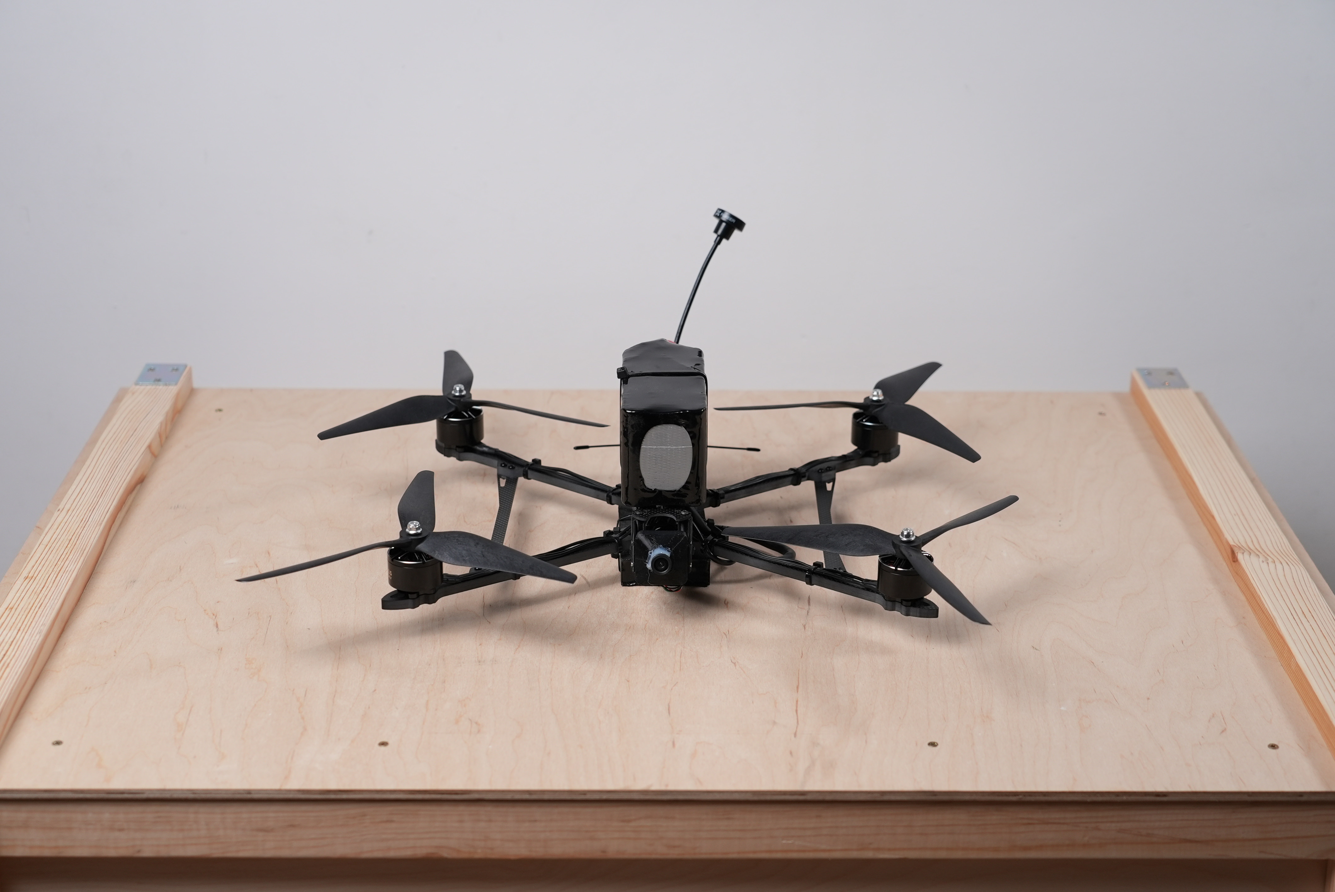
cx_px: 668
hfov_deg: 33.9
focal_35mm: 59
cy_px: 446
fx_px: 2189
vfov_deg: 23.0
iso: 400
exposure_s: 1/160
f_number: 4.5
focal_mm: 59
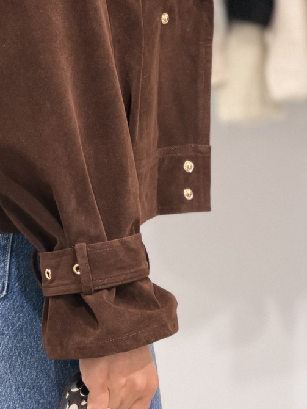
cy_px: 97
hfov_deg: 7.0
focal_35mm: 213
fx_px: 2517
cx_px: 33
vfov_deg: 9.3
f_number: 2.8
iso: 250
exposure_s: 1/100
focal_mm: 16.89
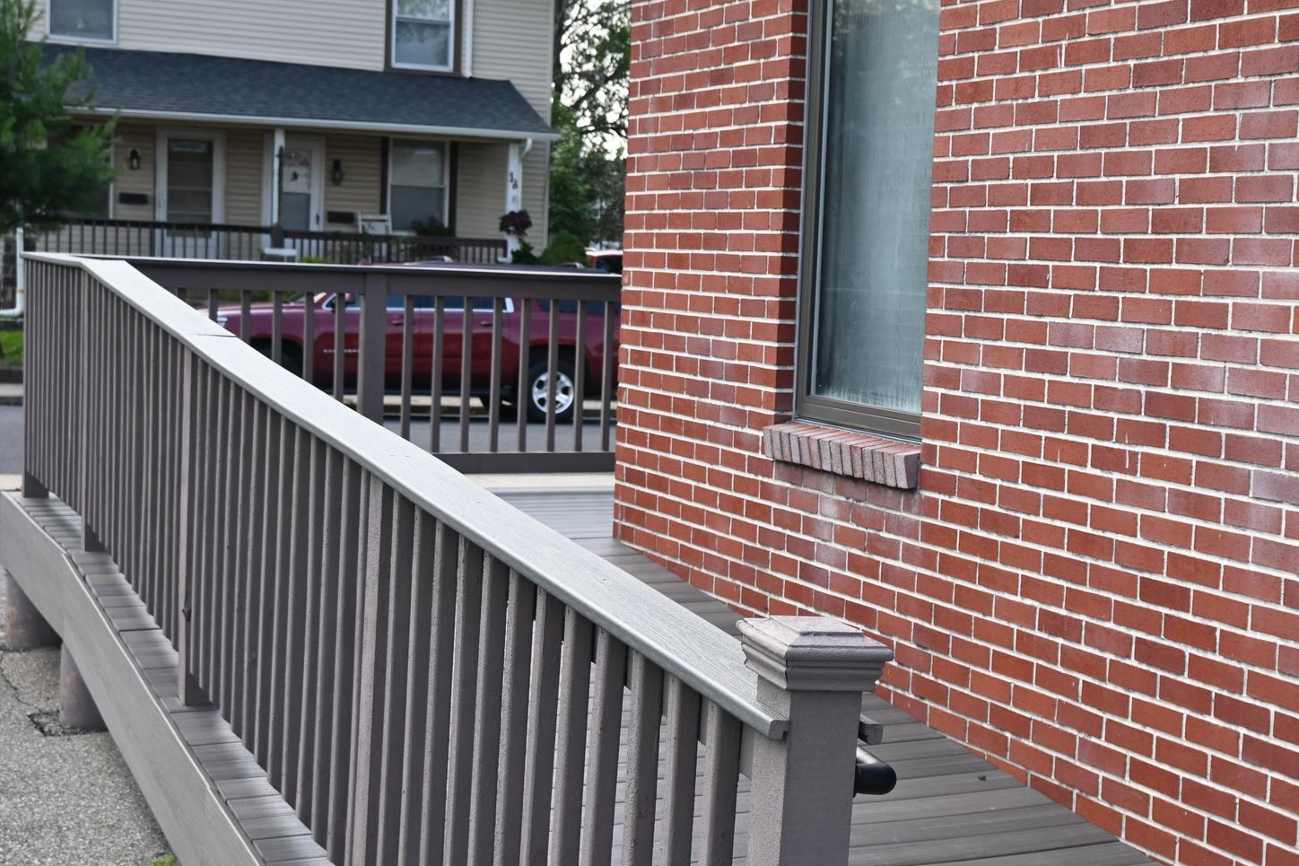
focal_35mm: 58
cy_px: 401
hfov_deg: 33.8
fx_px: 2105
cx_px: 918
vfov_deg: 23.2
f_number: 4.5
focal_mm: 27.5
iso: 220
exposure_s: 1/250
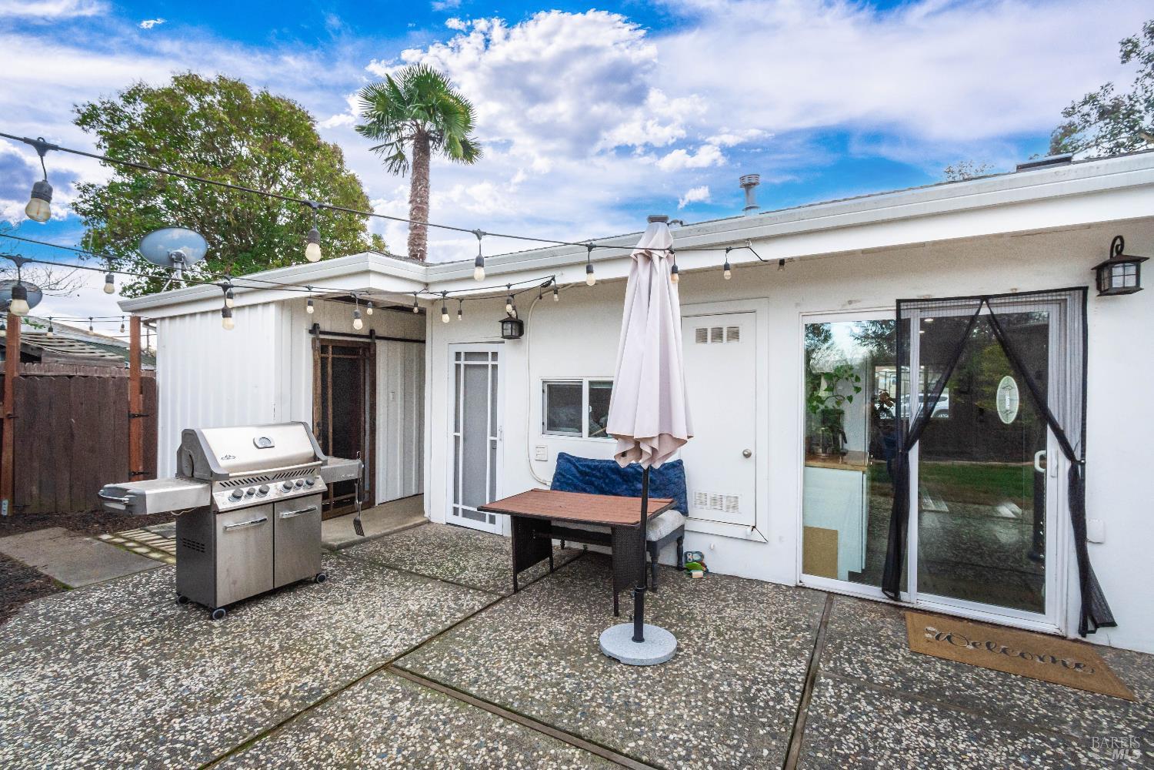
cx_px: 577
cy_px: 385
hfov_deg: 100.4
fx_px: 481
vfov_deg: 77.3
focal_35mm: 15
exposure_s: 1/320
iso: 320
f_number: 6.3
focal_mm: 10
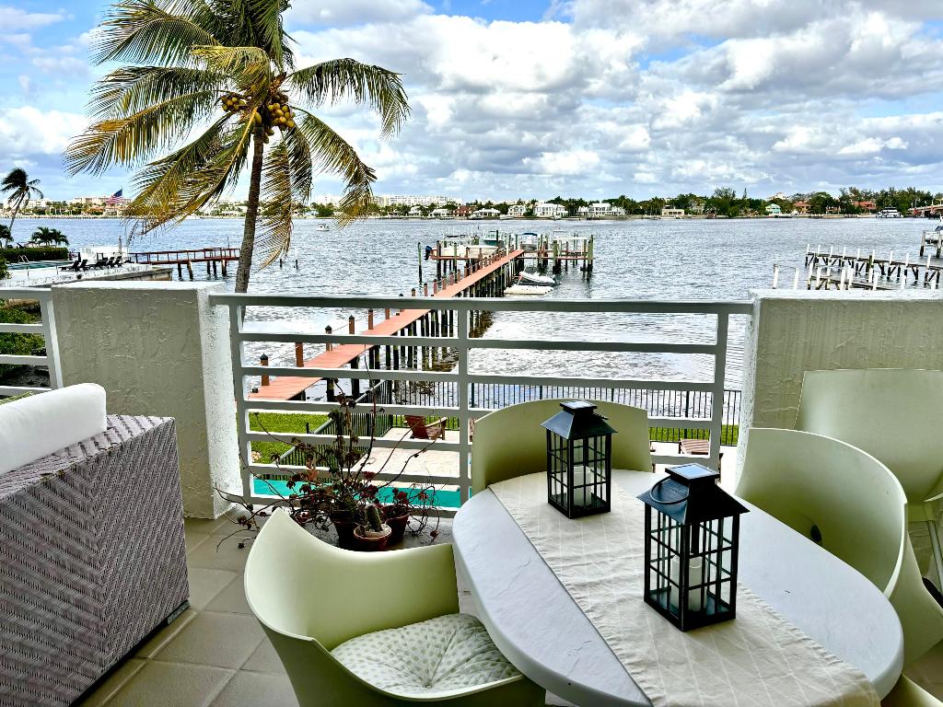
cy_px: 354
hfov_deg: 67.3
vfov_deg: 53.1
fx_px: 708
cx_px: 472
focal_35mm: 26
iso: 50
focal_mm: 5.96
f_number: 1.6
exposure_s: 1/2193
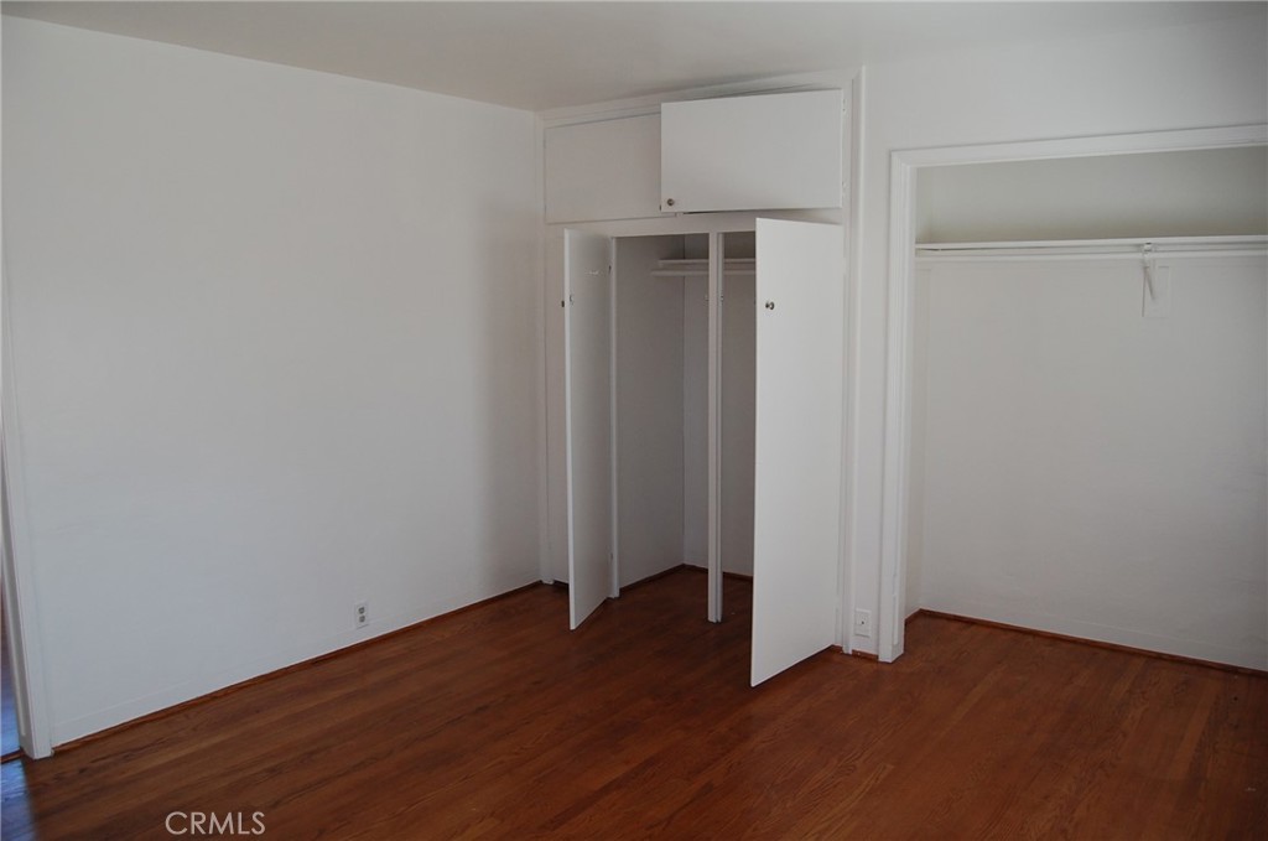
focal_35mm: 27
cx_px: 634
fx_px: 949
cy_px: 420
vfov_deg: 47.8
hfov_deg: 67.5
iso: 400
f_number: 5
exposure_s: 1/100
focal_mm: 18
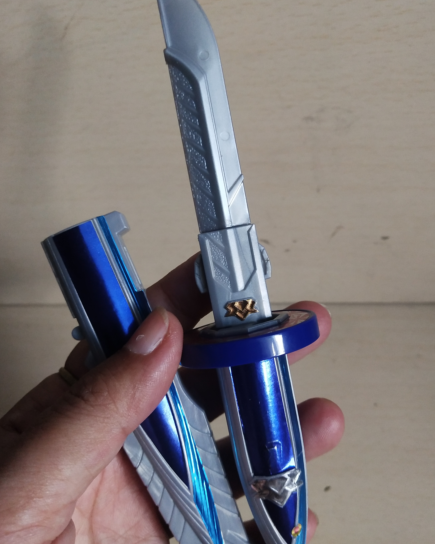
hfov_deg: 41.1
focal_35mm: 36
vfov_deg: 50.3
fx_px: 579
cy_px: 286
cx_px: 241
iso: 310
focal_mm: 3.95
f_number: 1.8
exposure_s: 1/50
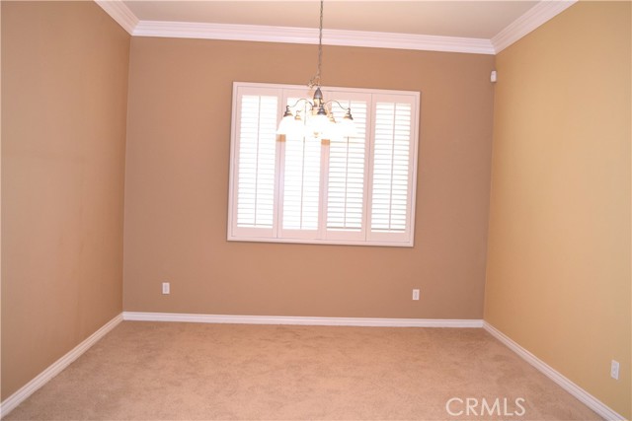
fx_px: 474
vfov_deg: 48.0
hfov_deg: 67.4
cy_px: 210
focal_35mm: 27
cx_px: 316
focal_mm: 18
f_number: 5
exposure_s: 1/100
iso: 800
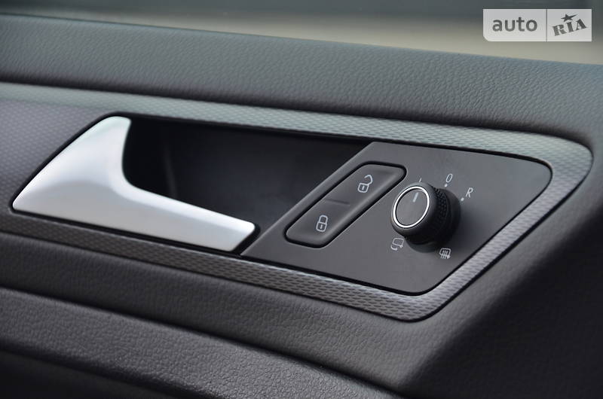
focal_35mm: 138
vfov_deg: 9.9
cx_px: 302
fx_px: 2307
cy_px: 200
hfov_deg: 14.9
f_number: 5.6
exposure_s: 1/60
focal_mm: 92
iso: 640
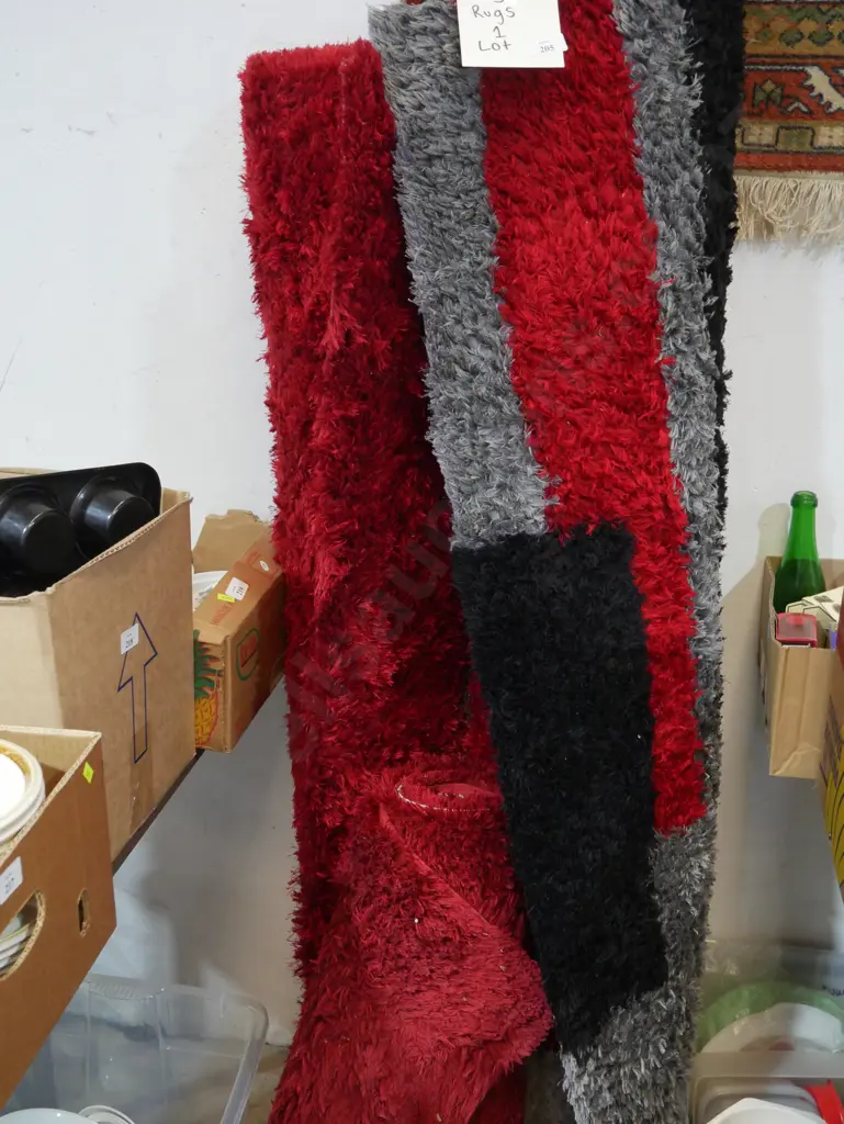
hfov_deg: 36.0
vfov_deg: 46.8
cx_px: 422
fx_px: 1299
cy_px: 562
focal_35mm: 40
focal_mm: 20
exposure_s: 1/60
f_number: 4.5
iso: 1600
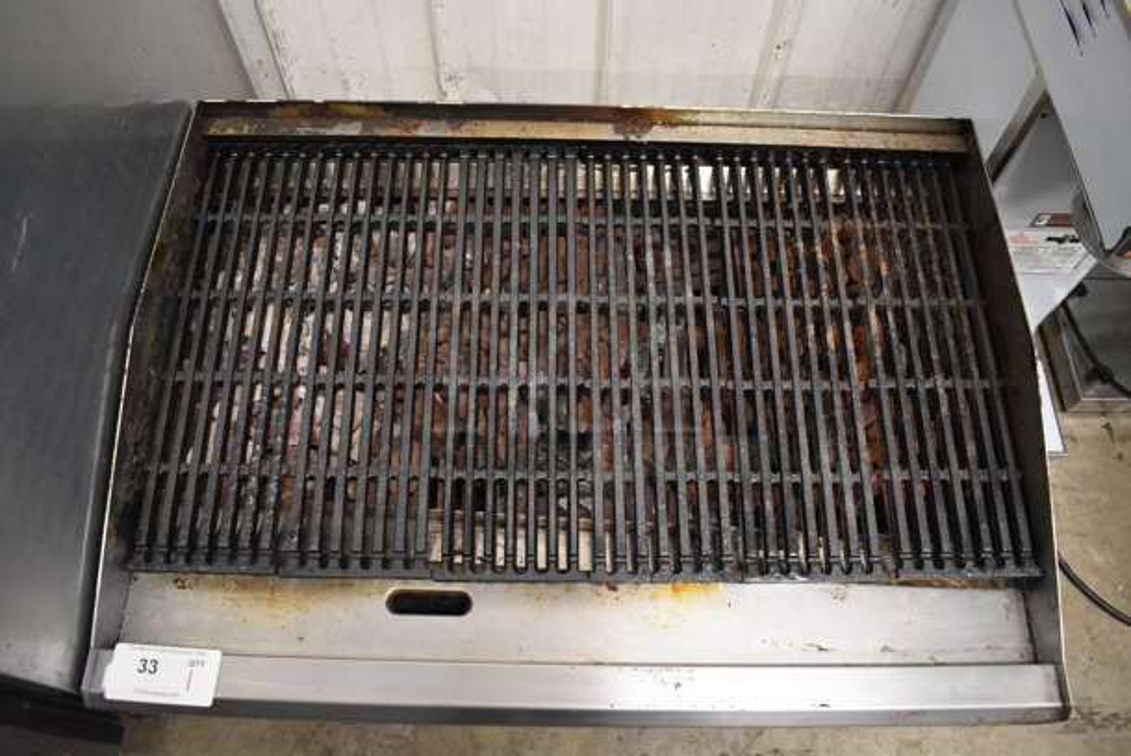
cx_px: 566
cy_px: 378
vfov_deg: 48.0
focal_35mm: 27
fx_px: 849
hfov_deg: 67.3
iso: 4000
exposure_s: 1/125
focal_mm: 18
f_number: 3.5
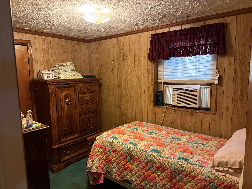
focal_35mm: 24
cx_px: 126
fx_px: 175
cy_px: 94
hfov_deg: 71.6
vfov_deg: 56.8
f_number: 1.78
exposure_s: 1/40
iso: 1000
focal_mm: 6.76
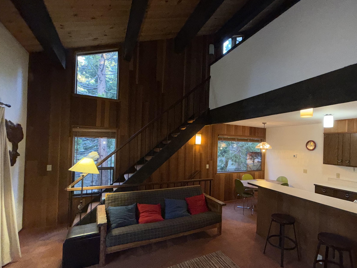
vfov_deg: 71.5
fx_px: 186
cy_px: 144
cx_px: 209
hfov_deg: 87.0
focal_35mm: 18
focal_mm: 2.22
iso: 160
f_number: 2.2
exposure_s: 1/60
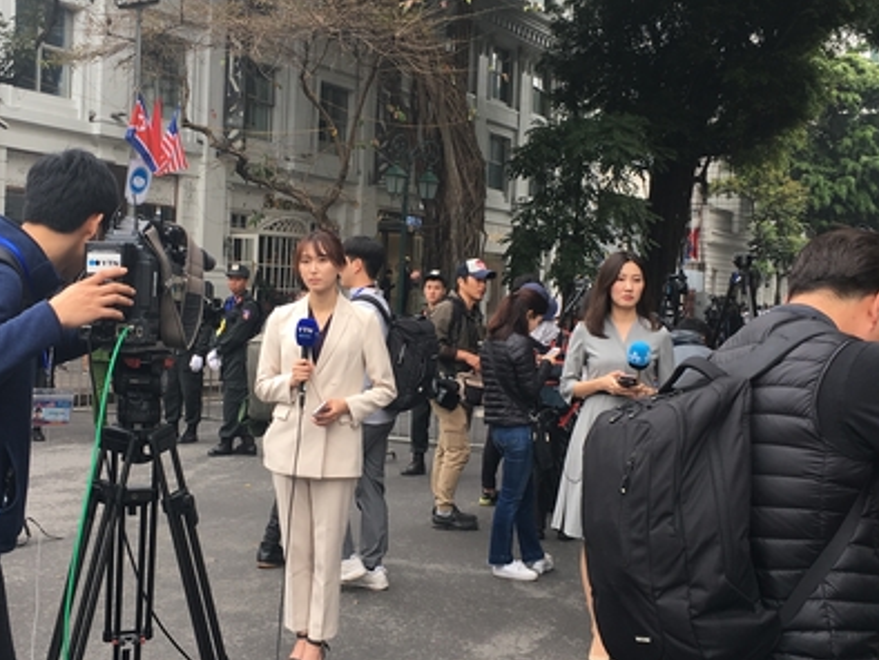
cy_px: 299
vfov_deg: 29.1
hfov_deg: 38.1
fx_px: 1270
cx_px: 386
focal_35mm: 50
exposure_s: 1/246
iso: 25
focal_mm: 4.15
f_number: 2.2
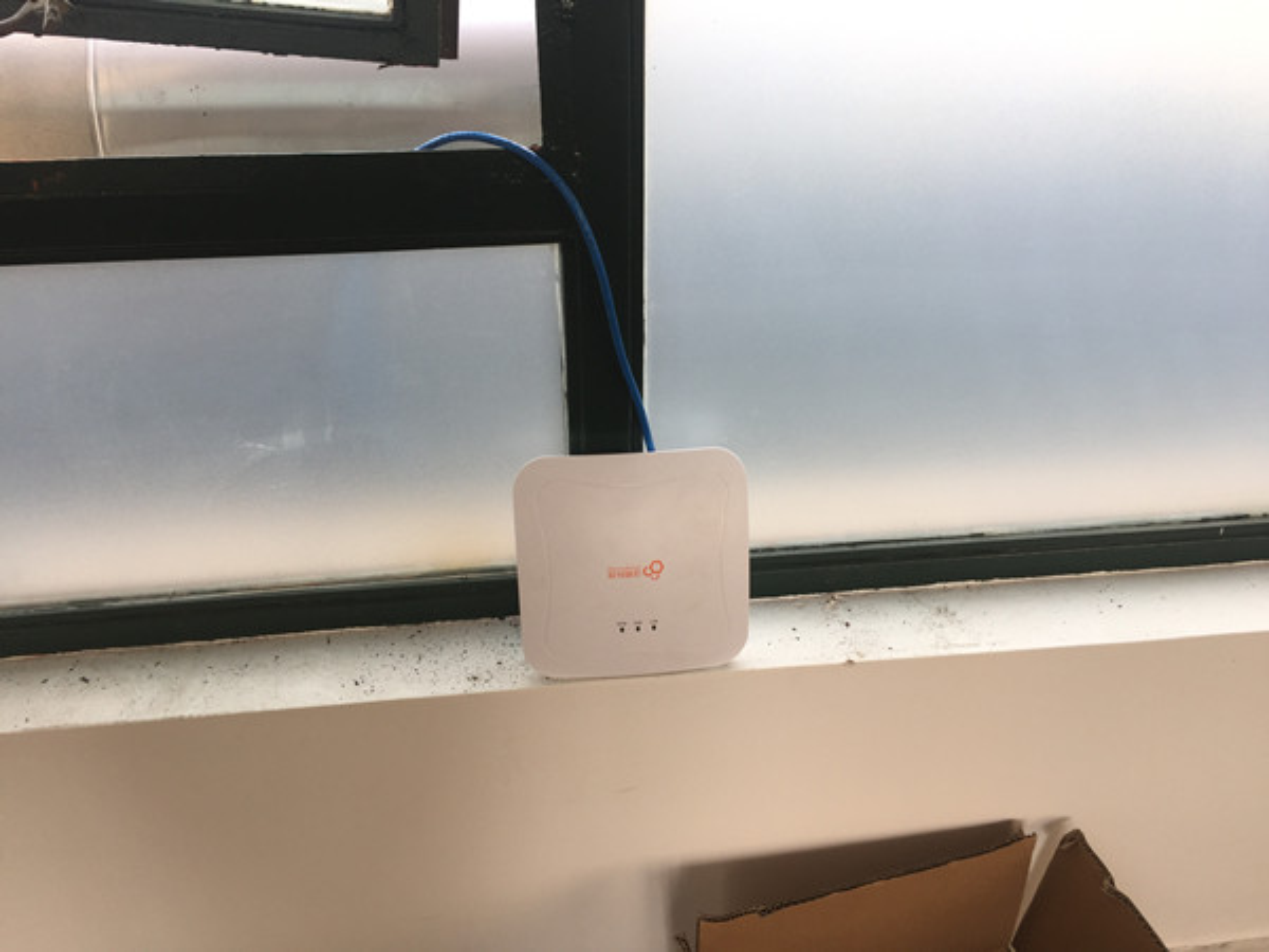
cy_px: 476
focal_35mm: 29
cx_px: 634
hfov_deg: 61.7
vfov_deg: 48.2
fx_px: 1063
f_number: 2.2
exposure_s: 1/124
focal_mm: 4.15
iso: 32
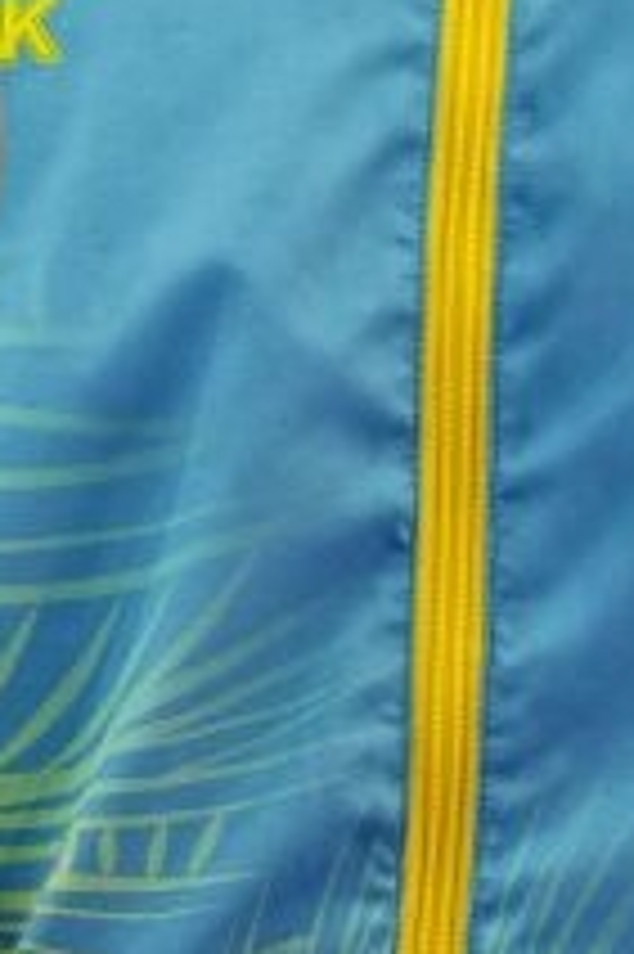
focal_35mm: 1133
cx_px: 612
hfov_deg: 1.2
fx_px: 29977
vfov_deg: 1.8
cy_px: 342
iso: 1000
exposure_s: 1/250
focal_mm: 200
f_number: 2.8
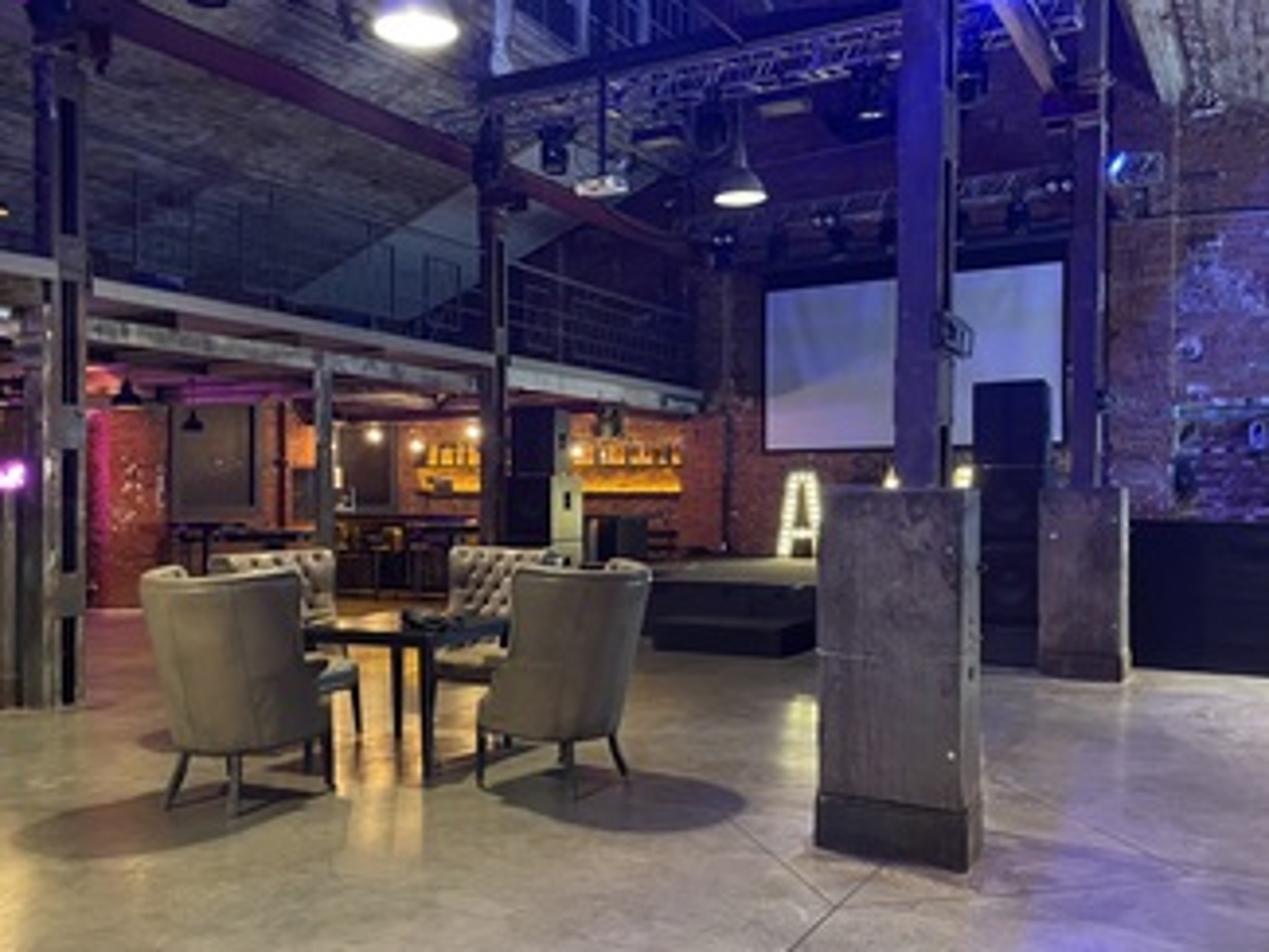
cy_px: 507
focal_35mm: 32
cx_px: 625
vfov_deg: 44.2
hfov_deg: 56.8
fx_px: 1174
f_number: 1.6
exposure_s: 1/25
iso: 800
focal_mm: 4.2
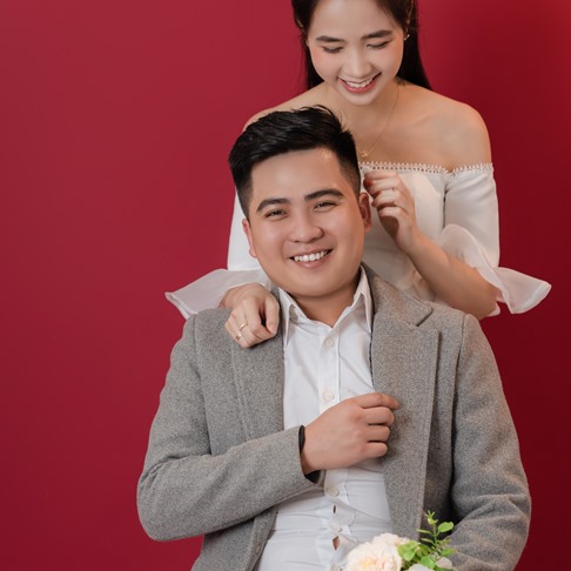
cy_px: 321
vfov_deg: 17.1
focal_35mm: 102
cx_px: 298
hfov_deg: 17.1
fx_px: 1904
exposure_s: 1/100
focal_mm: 70
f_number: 3.2
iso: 50
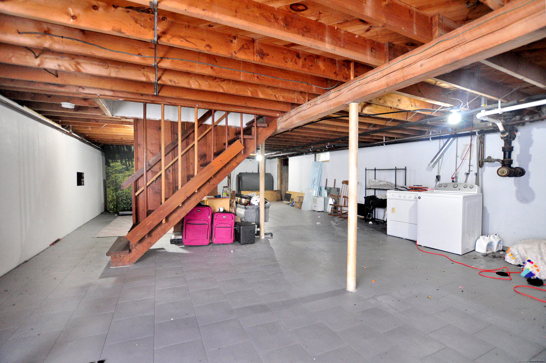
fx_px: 227
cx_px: 273
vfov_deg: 77.2
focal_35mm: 15
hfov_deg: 100.5
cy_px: 182
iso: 2500
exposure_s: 1/100
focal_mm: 10
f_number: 3.5
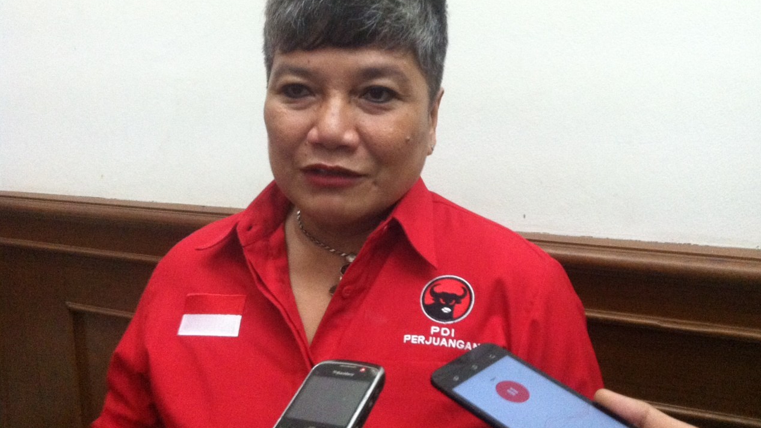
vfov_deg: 30.4
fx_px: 787
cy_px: 186
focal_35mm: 39
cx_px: 389
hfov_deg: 51.6
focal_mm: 3.85
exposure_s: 1/15
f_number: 2.8
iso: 500
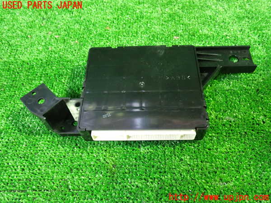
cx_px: 136
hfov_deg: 60.0
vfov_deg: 46.8
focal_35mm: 30
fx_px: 235
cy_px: 102
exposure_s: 1/25
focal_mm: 5.4
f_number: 2.3
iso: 800
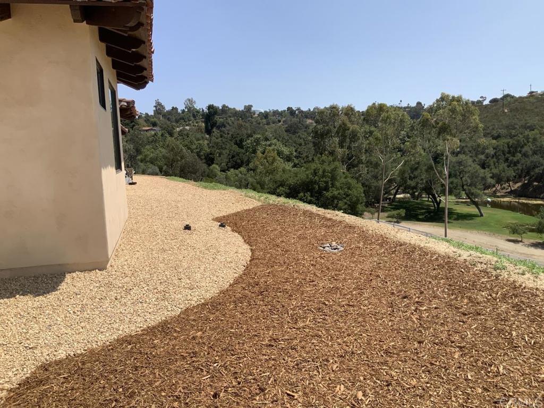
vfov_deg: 48.2
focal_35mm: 29
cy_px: 204
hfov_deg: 61.7
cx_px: 272
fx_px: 456
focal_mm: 3
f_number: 1.8
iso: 20
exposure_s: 1/2538
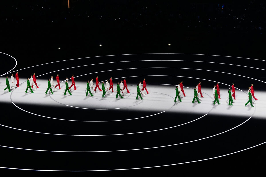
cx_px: 133
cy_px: 88
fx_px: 658
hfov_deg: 22.9
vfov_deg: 15.4
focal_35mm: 89
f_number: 2.8
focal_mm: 89
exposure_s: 1/1000
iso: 3200
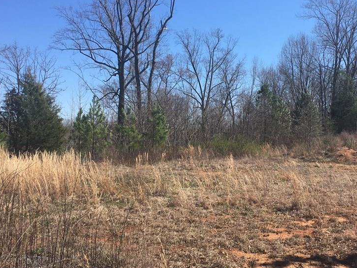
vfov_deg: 35.1
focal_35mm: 41
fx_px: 423
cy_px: 124
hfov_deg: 45.4
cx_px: 224
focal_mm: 4.15
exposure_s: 1/1282
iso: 25
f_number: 2.2
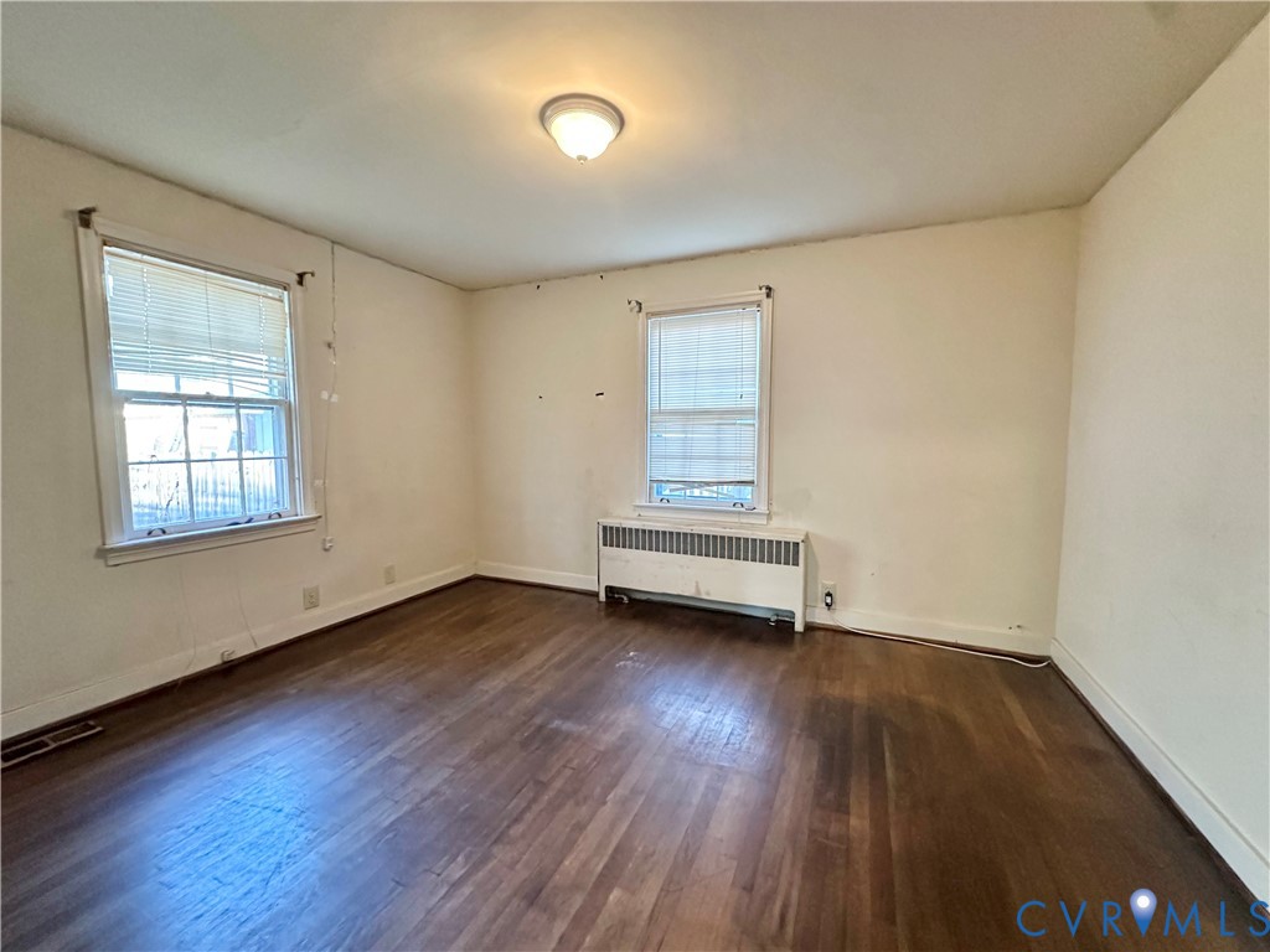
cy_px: 476
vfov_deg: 85.7
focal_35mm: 14
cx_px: 635
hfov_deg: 102.1
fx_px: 514
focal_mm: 2.22
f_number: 2.2
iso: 800
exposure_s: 1/60
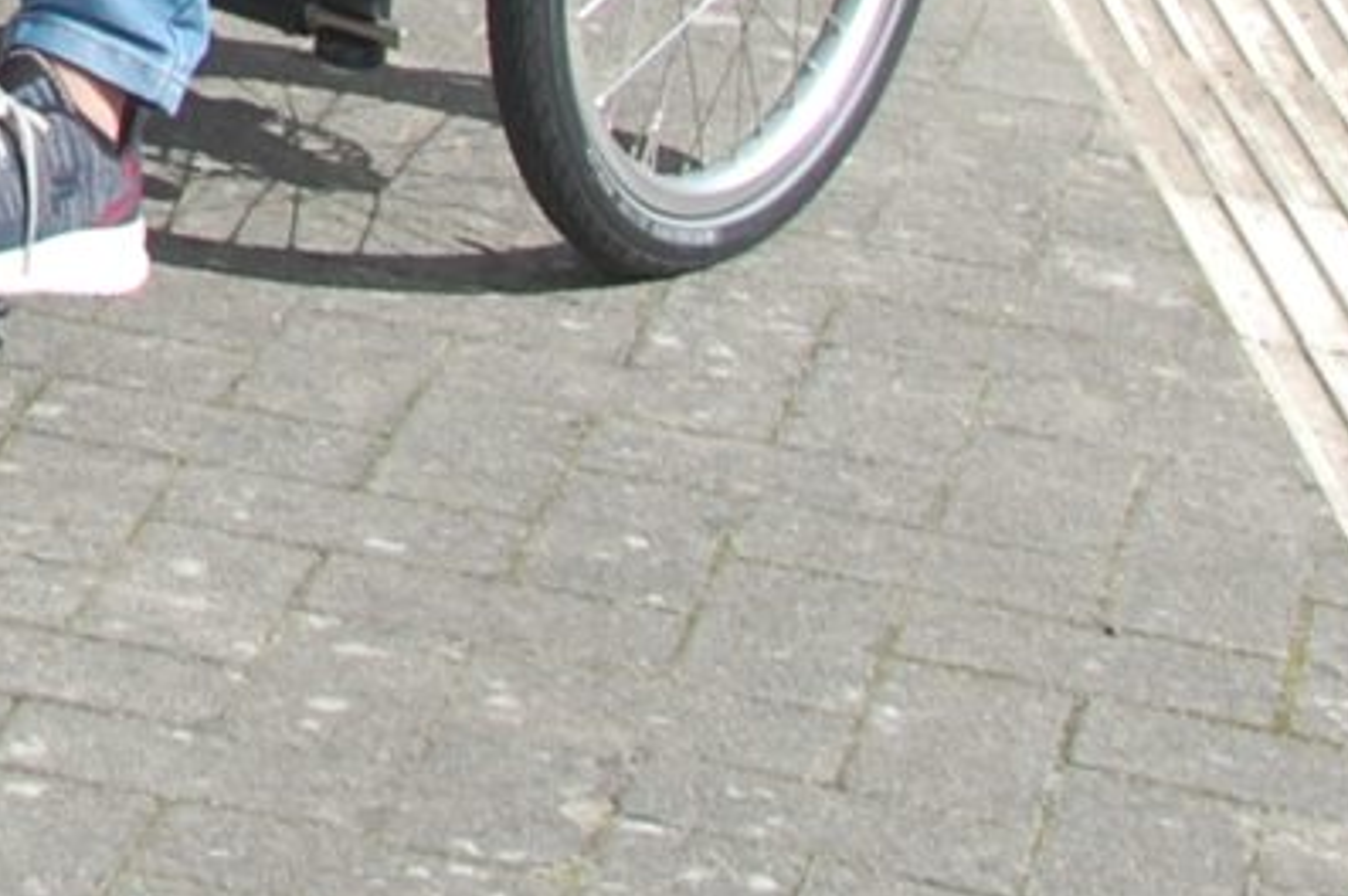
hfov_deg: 9.7
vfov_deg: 6.5
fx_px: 7520
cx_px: -1104
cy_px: -1205
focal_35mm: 201
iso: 200
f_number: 9
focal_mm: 26
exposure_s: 1/320
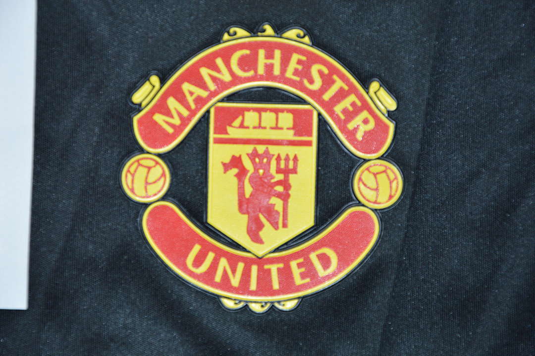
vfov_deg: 8.7
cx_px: 268
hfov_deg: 13.1
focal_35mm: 158
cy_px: 178
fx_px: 2338
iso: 400
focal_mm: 105
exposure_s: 1/200
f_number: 7.1
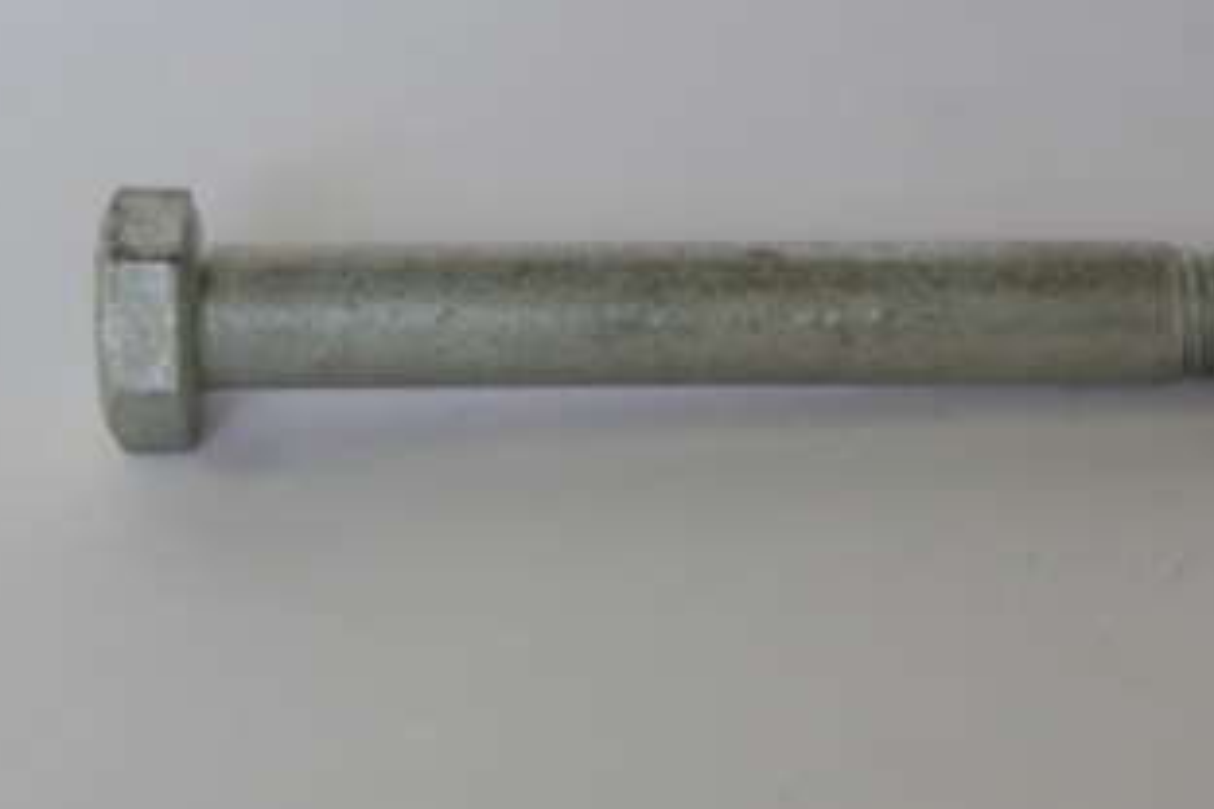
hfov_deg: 8.9
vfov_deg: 5.9
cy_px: 334
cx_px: 856
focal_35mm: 231
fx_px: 7789
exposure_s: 1/30
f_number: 8
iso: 800
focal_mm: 80
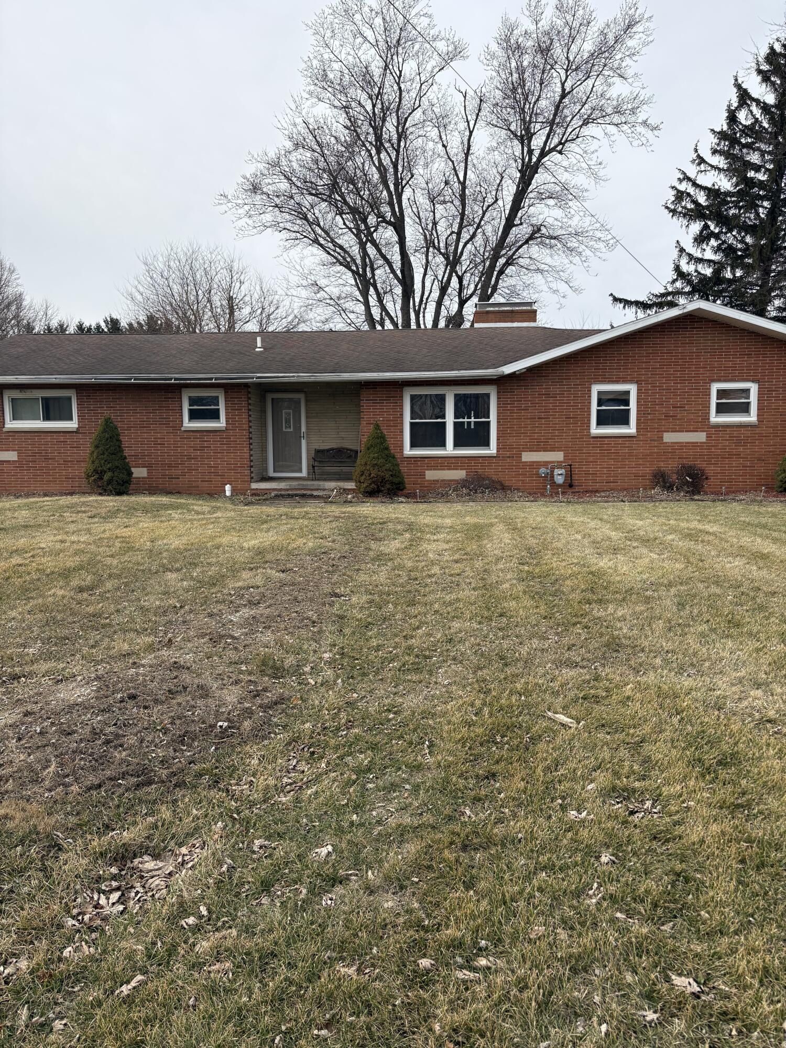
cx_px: 393
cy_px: 524
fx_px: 787
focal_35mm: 26
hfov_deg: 53.1
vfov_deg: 67.3
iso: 50
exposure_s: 1/2639
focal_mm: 5.96
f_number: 1.6
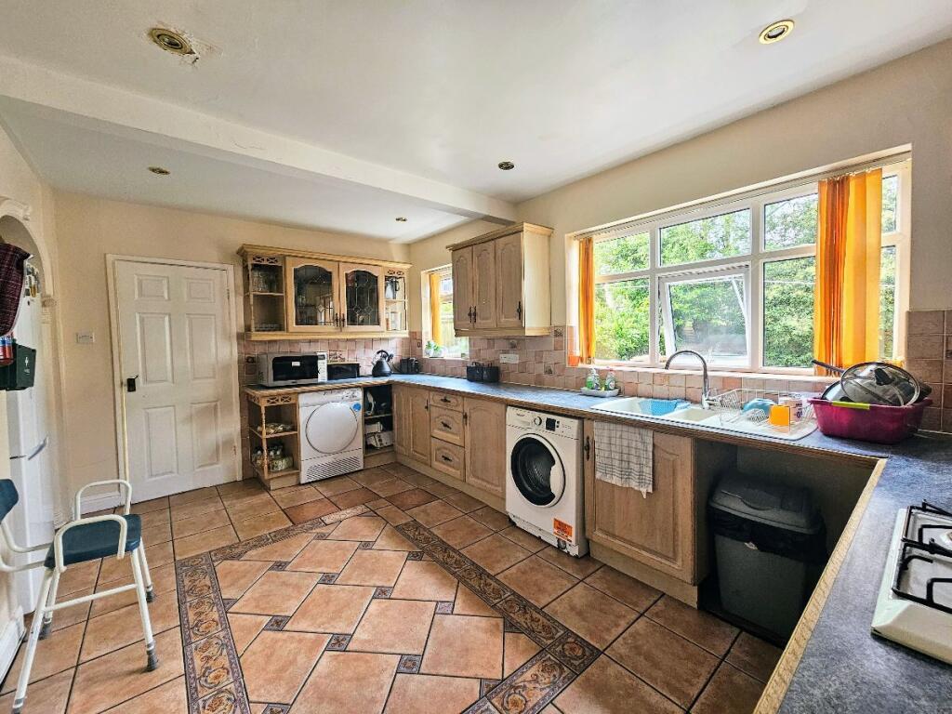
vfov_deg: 89.9
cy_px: 357
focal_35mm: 13
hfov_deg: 106.2
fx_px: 358
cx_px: 476
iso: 80
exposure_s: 1/50
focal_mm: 2.2
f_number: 2.2
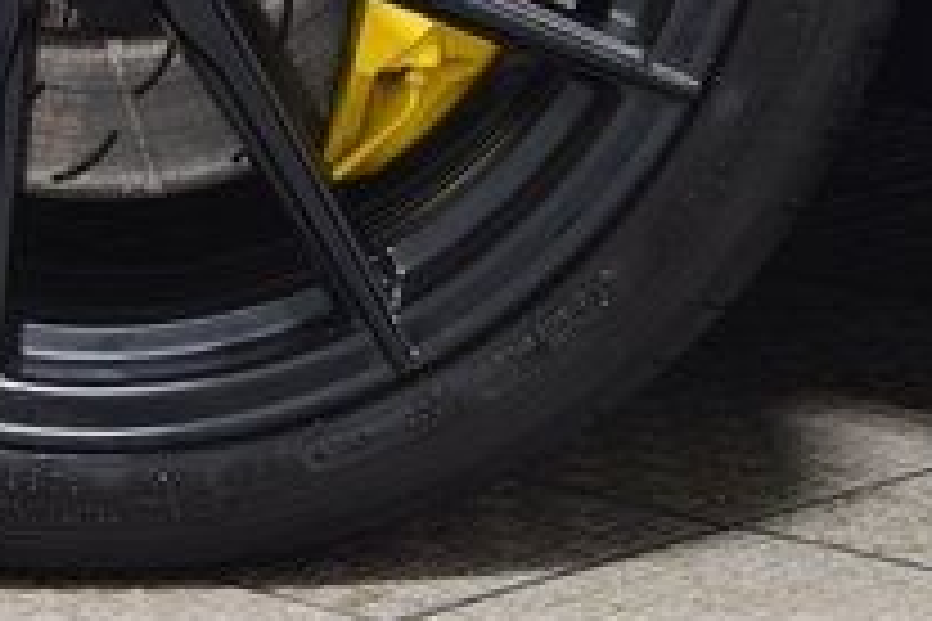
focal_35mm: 223
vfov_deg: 6.1
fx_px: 5773
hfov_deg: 9.2
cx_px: 113
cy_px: -281
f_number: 6.3
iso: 1000
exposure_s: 1/15
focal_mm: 48
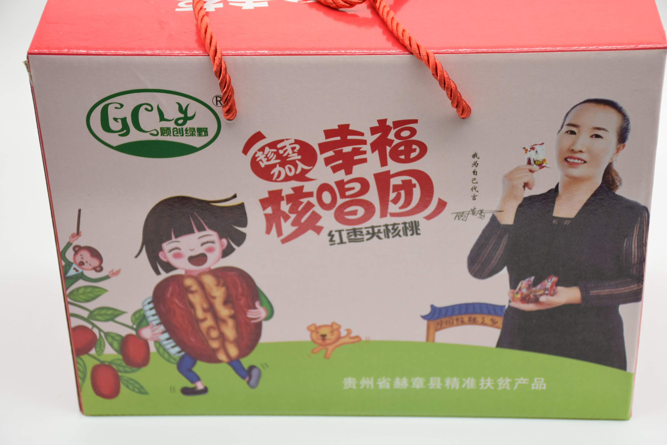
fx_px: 1445
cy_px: 222
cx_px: 334
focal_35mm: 78
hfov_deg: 26.0
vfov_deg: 17.5
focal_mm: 52
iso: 280
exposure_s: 1/125
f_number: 5.6
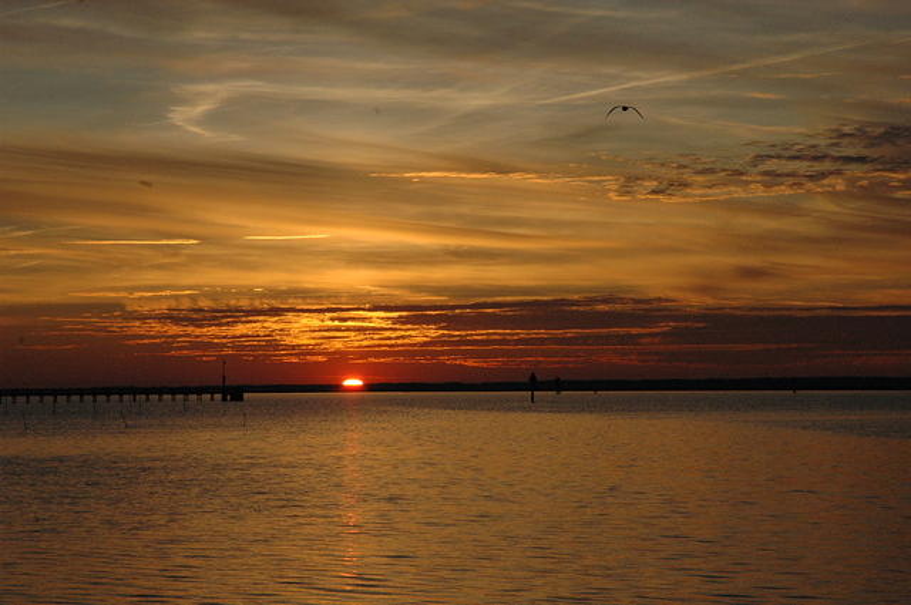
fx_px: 2654
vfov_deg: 13.0
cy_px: 302
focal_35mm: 105
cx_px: 456
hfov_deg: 19.5
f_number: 16
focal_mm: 70
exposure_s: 1/1000
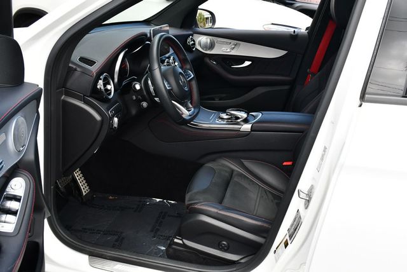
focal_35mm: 36
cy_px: 136
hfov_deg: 53.1
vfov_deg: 36.9
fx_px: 407
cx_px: 204
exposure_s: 1/250
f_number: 5.6
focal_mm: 18
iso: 400
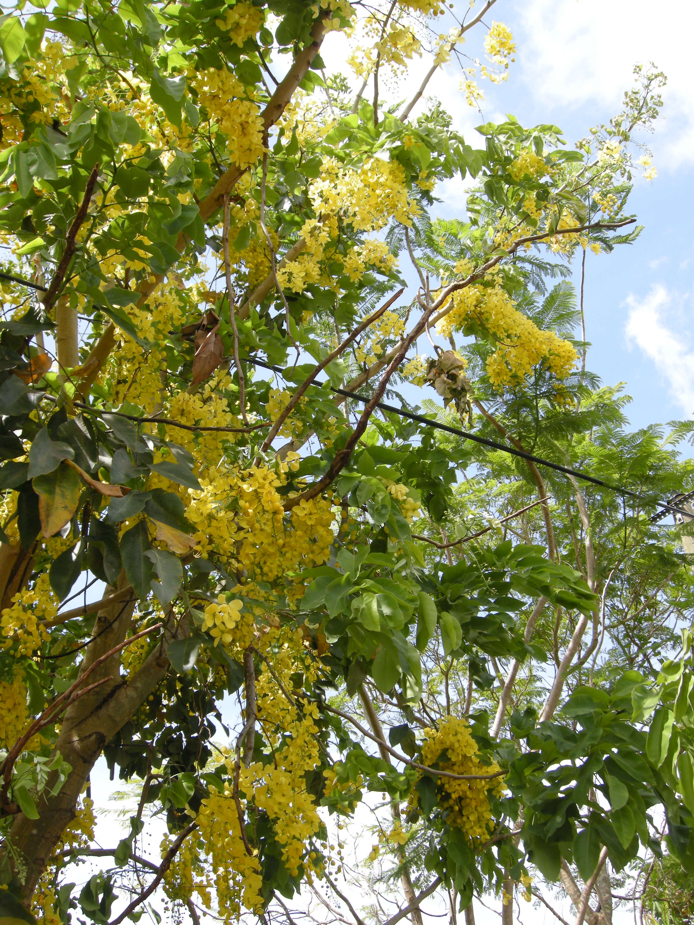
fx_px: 936
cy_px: 462
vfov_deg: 52.6
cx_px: 347
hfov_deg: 40.7
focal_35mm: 35
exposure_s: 1/158
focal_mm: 7.5
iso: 64
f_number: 4.8
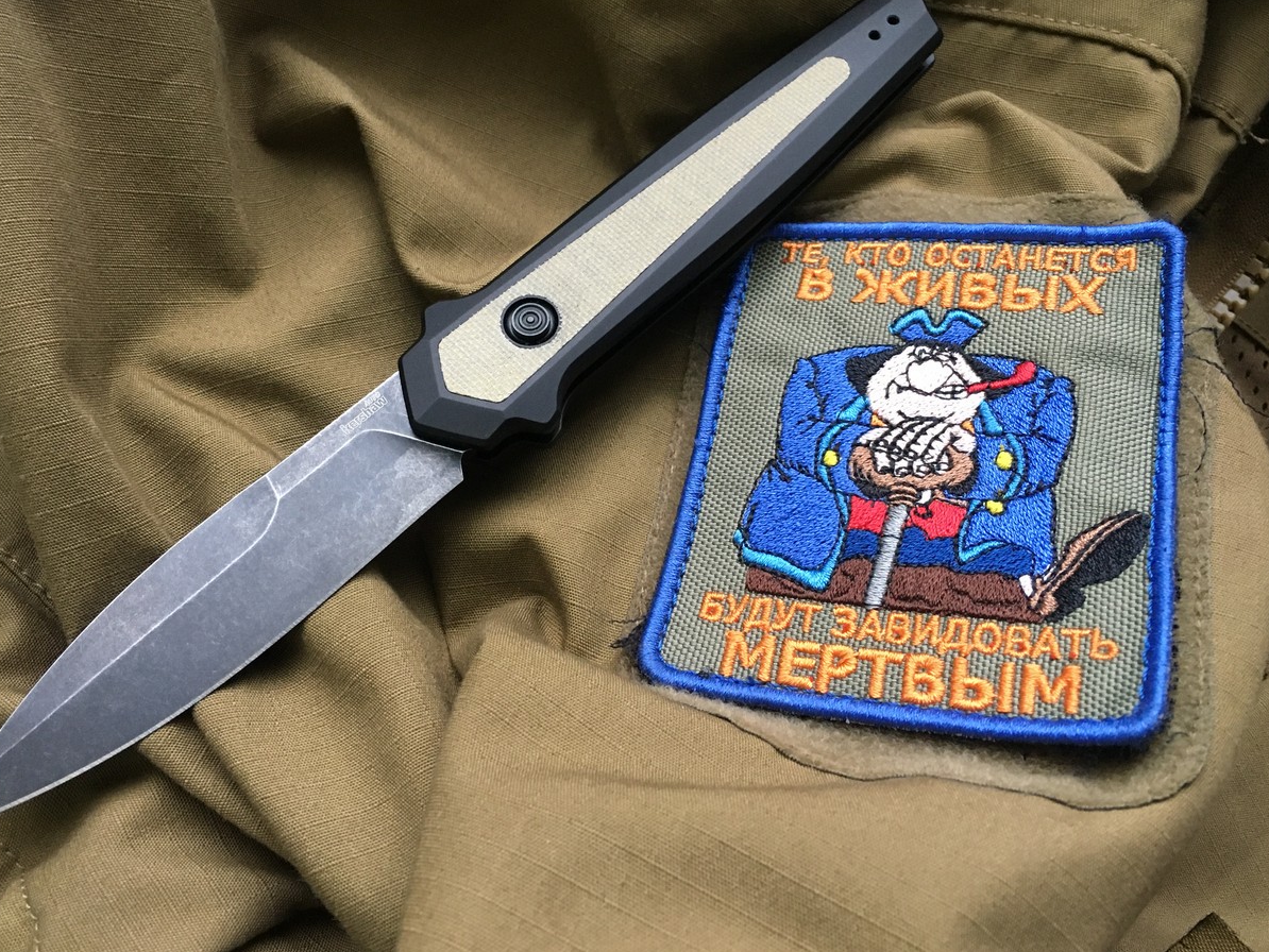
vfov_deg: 41.7
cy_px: 419
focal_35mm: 34
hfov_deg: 53.9
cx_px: 592
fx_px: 1247
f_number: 2.2
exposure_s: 1/33
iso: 200
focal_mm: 4.15
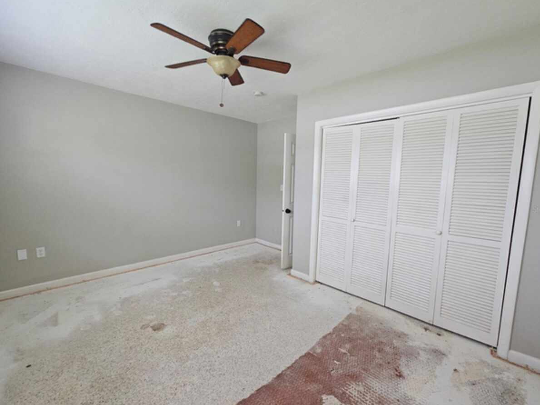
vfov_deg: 85.6
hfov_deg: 102.1
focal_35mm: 14
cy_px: 209
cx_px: 276
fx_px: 218
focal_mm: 2.2
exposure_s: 1/100
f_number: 2.2
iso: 320
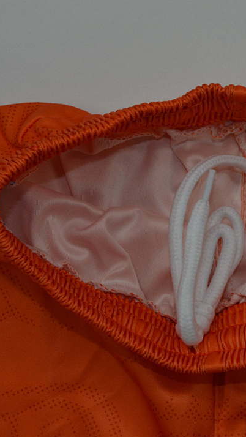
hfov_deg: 12.6
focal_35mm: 95
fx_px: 1101
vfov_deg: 22.4
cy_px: 219
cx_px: 248
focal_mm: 40
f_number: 16
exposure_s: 1/160
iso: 400
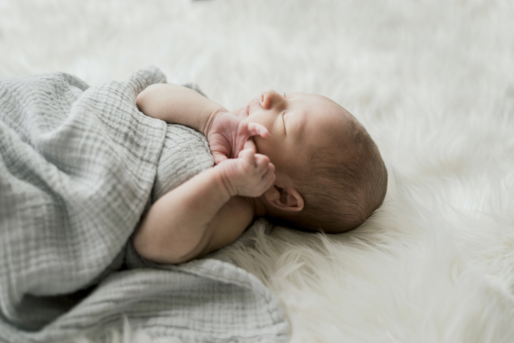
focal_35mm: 50
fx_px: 714
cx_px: 257
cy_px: 172
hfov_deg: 39.6
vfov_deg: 27.0
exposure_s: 1/100
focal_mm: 50
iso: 500
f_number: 2.5
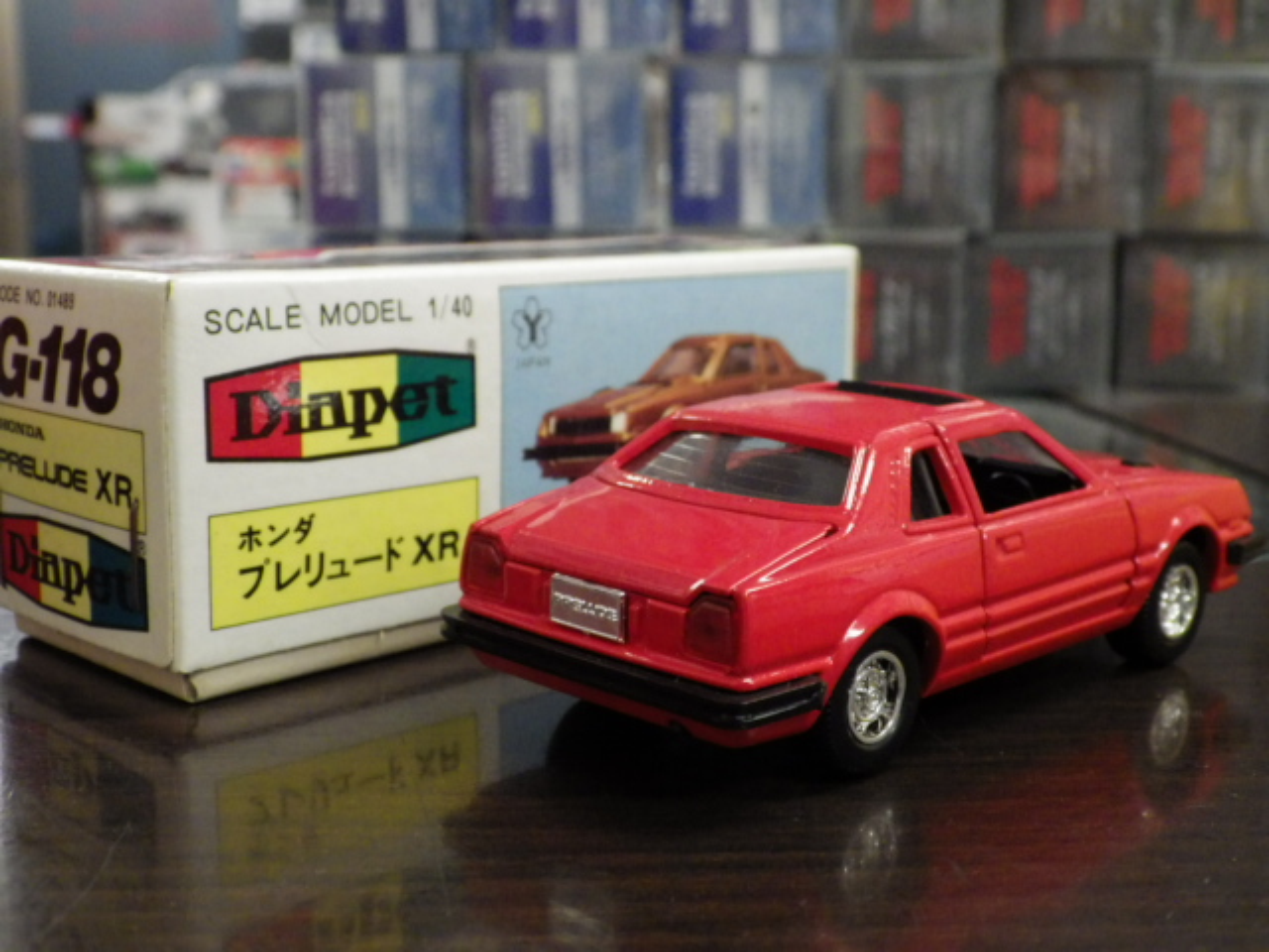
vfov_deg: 29.1
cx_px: 634
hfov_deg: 38.2
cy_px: 476
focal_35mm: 50
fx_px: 1833
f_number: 3.8
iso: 800
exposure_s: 1/50
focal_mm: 9
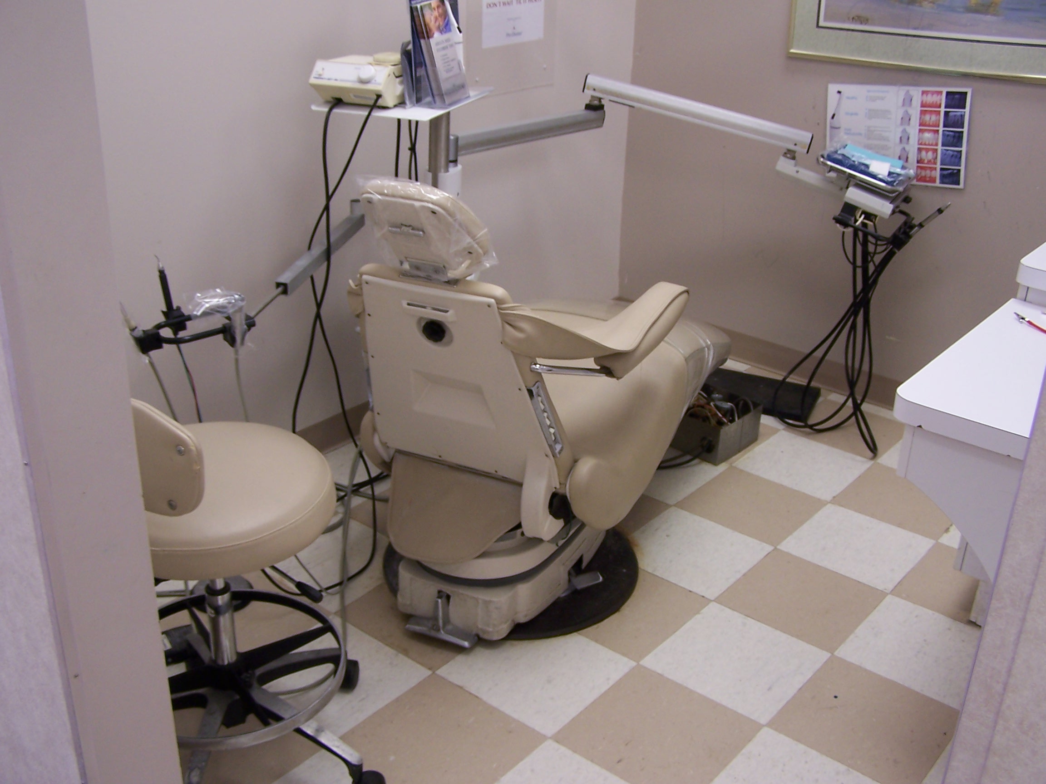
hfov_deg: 49.0
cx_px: 523
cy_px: 392
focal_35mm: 38
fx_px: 1148
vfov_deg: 37.7
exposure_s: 1/30
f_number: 2.8
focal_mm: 6.3
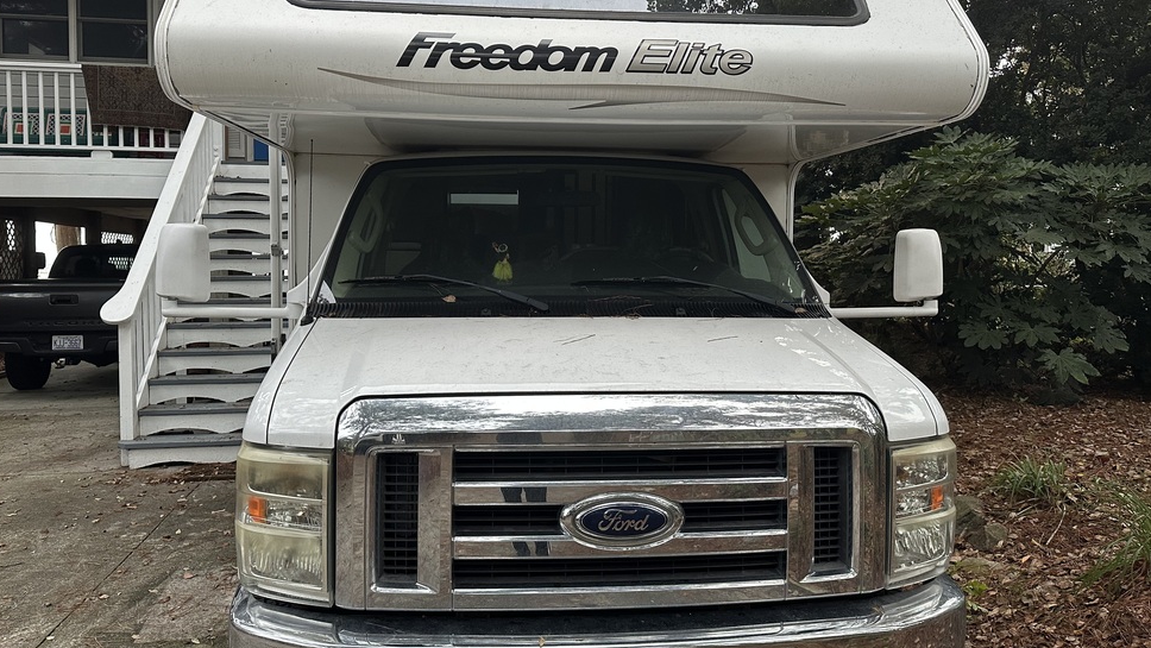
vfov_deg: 42.9
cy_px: 303
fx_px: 824
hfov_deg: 69.8
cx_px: 560
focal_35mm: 27
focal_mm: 6.86
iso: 250
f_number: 1.78
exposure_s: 1/115
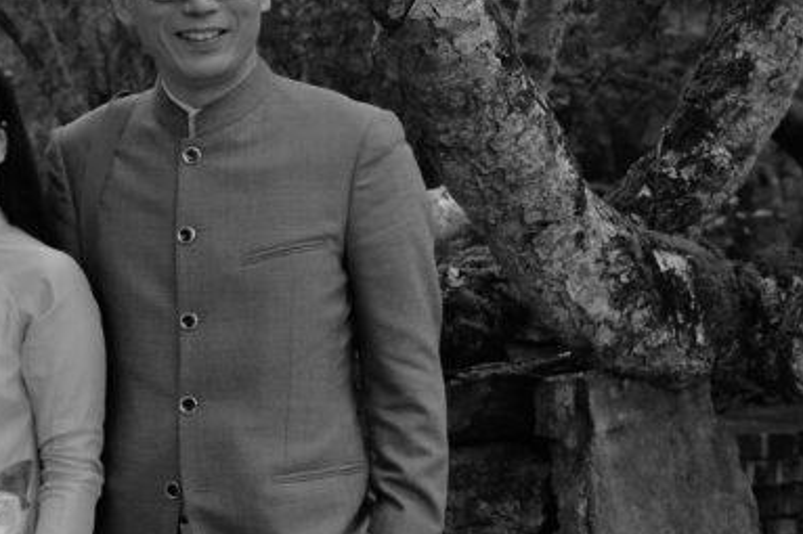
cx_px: -373
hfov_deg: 17.5
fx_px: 2363
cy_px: 229
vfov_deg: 12.9
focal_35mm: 106
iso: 3200
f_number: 3.5
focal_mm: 35
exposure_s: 1/250
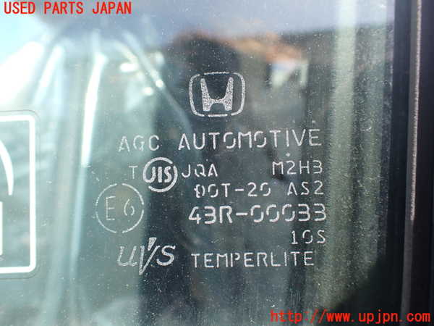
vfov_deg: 46.8
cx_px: 217
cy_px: 163
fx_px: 376
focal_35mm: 30
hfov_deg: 60.0
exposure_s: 1/250
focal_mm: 5.4
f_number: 3.2
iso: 100
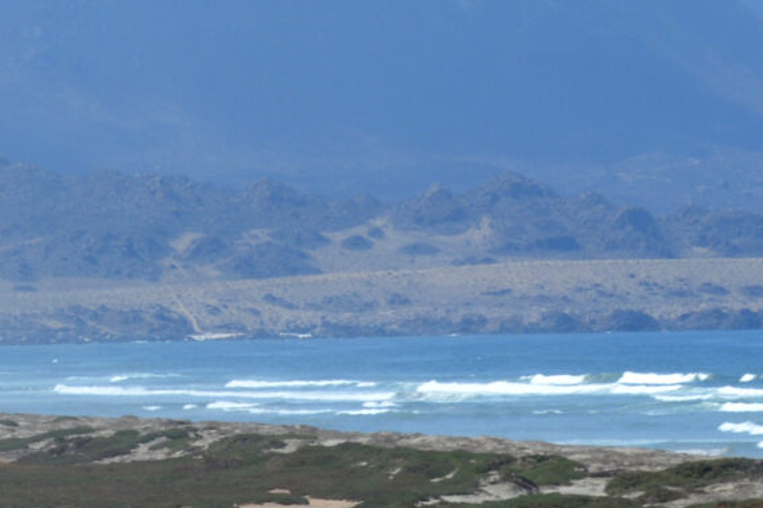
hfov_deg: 6.3
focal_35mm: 325
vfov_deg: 4.2
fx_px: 6888
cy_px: 577
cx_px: -323
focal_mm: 48
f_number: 8
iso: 100
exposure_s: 1/250
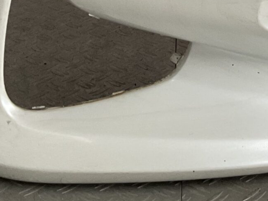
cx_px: 294
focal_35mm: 114
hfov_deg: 16.7
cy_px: -170
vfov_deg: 11.9
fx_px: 882
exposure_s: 1/60
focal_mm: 3
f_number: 1.8
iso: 80
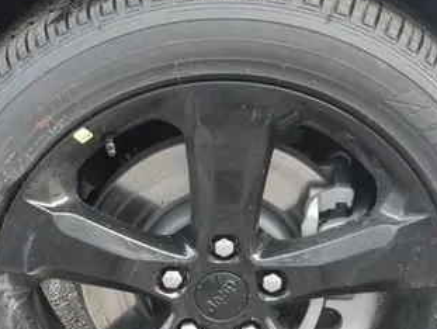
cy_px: 261
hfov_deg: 17.7
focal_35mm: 111
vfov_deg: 13.3
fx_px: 1403
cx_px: 218
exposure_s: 1/60
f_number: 10
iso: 2500
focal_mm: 27
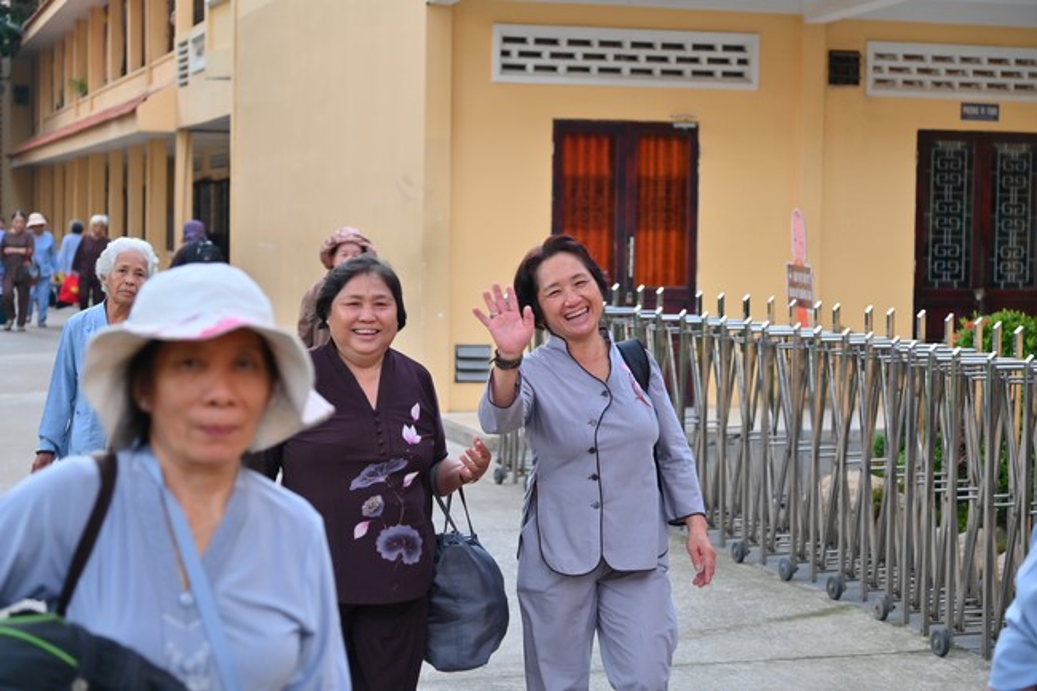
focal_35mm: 66
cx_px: 518
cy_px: 346
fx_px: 1901
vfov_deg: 20.6
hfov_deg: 30.5
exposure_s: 1/320
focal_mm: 66
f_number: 4.5
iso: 320
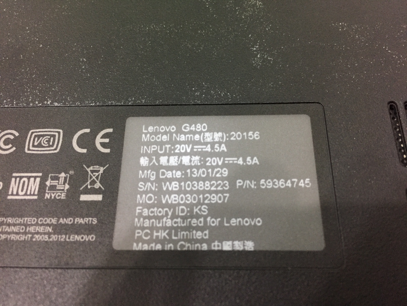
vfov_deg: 48.2
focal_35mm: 29
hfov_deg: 61.7
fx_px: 341
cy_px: 153
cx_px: 204
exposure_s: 1/33
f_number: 2.2
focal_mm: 4.15
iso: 200
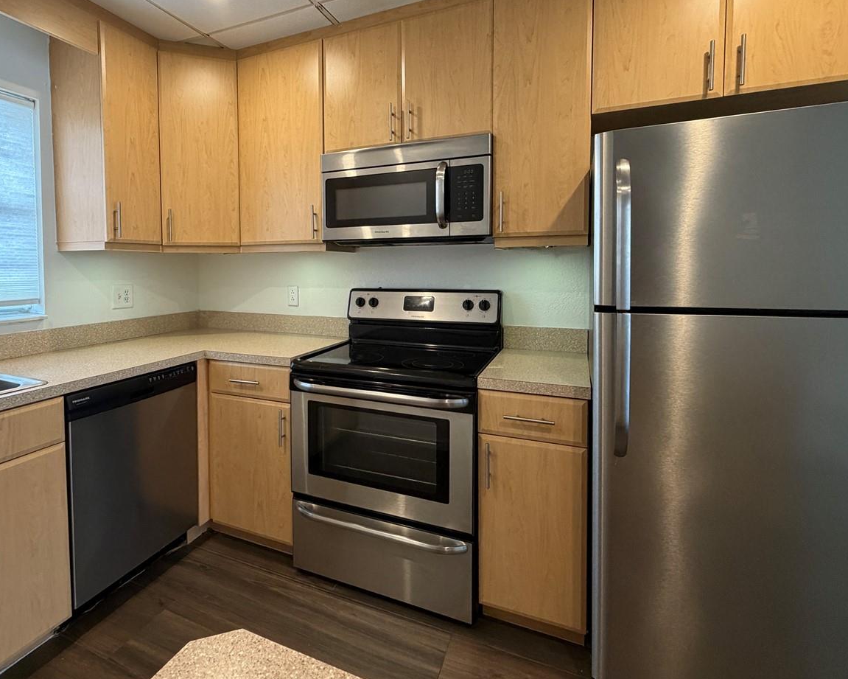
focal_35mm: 19
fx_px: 477
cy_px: 286
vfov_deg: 70.4
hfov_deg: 82.5
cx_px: 348
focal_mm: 2.22
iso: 320
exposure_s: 1/60
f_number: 2.2
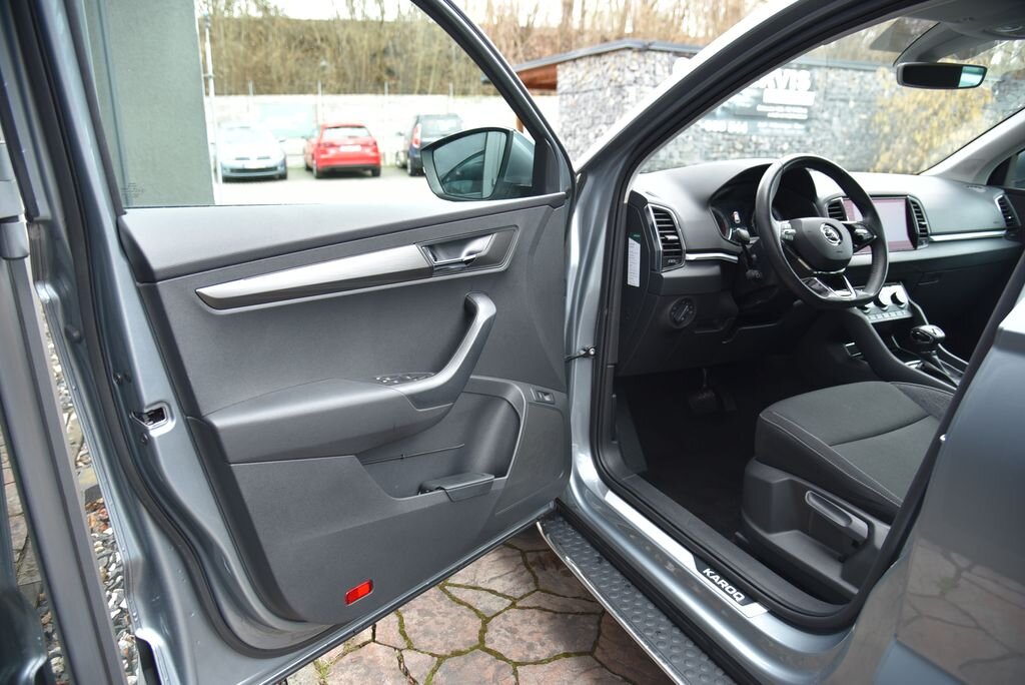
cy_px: 342
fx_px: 684
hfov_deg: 73.7
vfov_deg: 53.2
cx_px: 512
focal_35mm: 24
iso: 500
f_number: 4
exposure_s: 1/40
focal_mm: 24
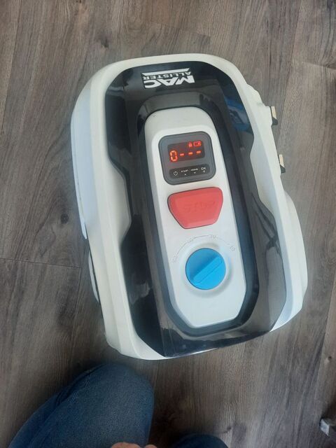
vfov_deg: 69.4
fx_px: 324
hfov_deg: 54.9
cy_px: 224
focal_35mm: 25
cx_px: 168
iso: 320
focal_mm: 4.6
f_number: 2
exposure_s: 1/40
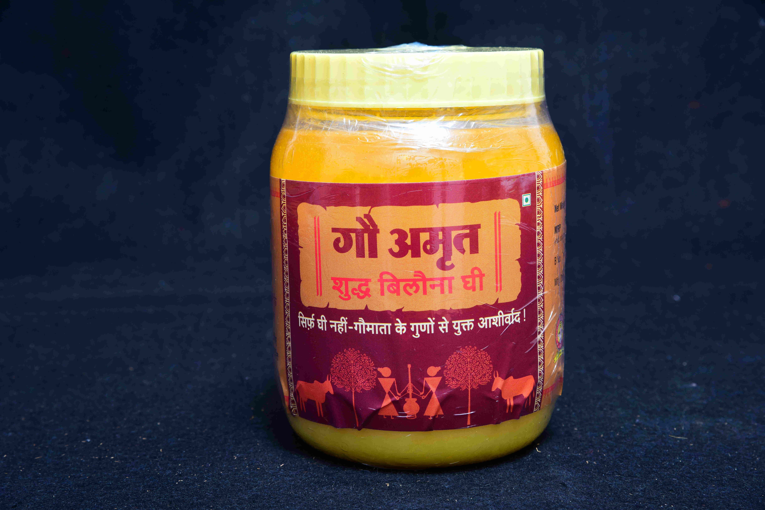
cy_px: 255
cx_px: 382
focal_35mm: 75
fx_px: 1594
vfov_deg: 18.2
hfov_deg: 27.0
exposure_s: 1/80
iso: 400
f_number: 11
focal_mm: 75
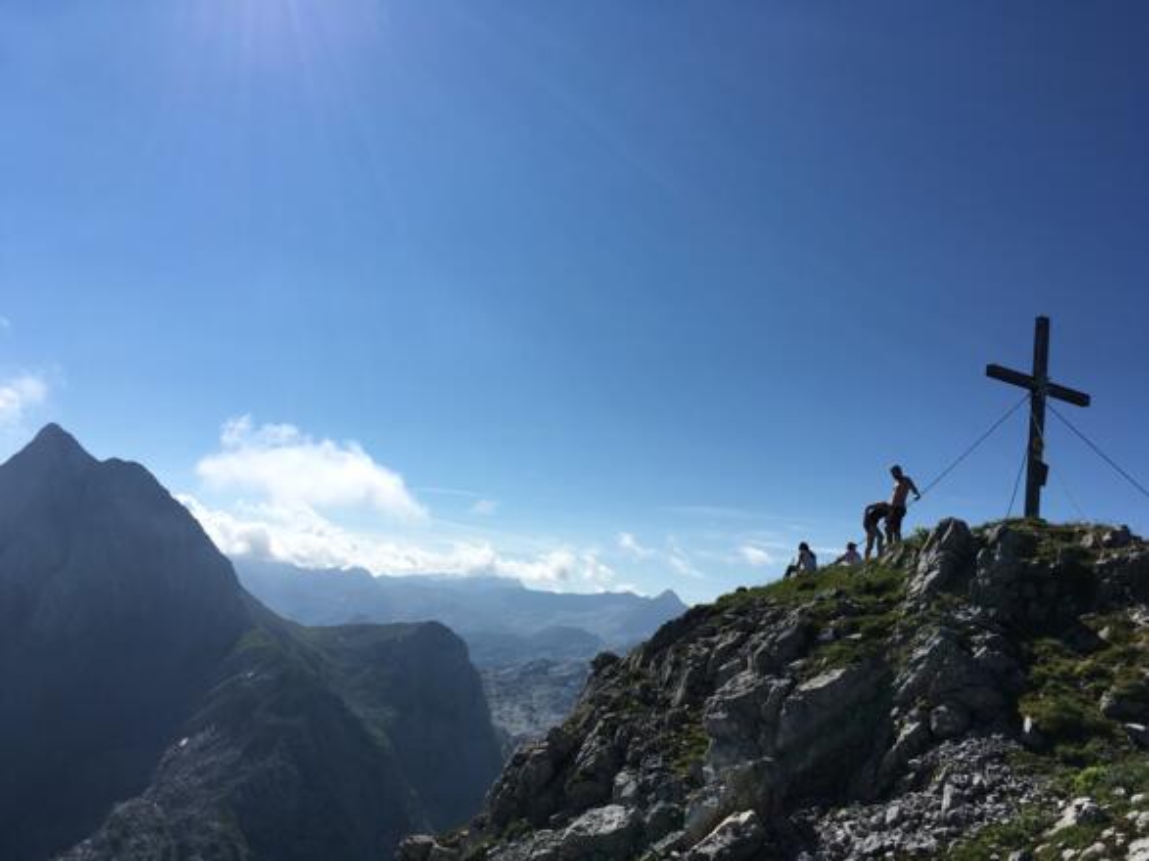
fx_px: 962
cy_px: 430
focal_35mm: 29
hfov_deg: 61.7
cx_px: 574
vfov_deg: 48.2
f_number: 2.2
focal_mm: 4.15
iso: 25
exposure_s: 1/4049
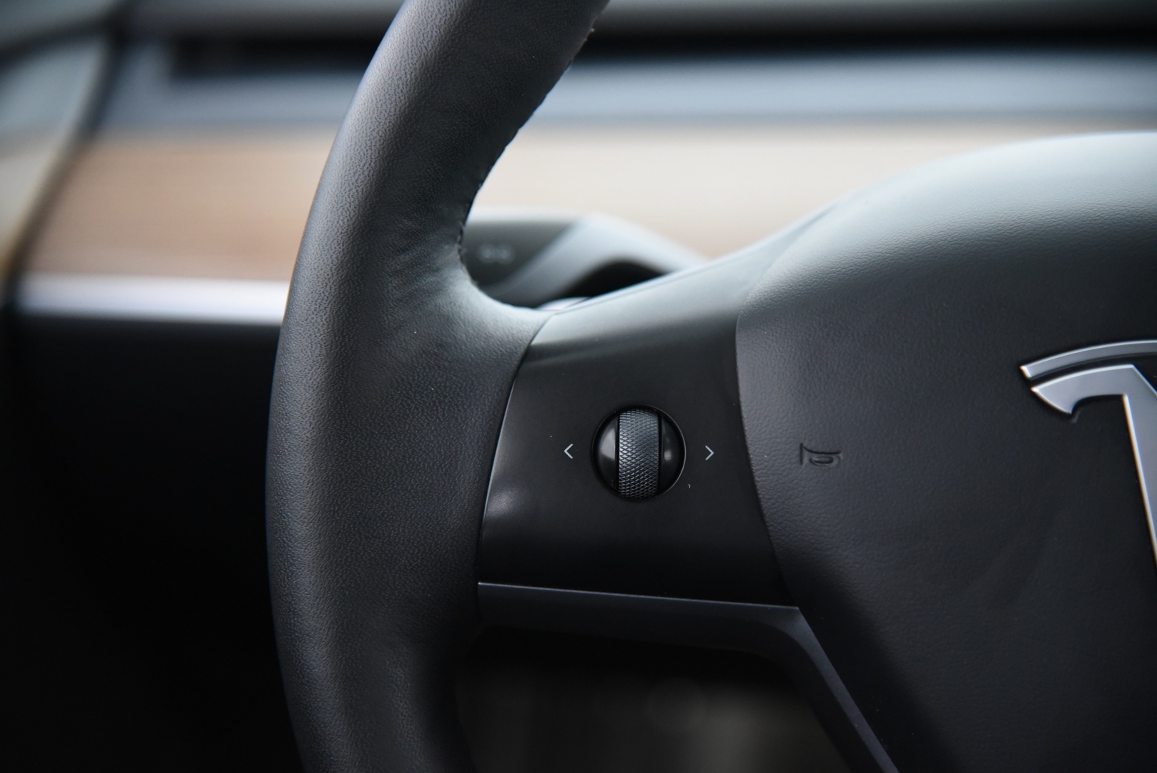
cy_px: 386
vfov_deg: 13.1
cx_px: 578
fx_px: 3376
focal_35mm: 105
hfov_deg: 19.4
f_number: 4
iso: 4000
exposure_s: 1/20
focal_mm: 105
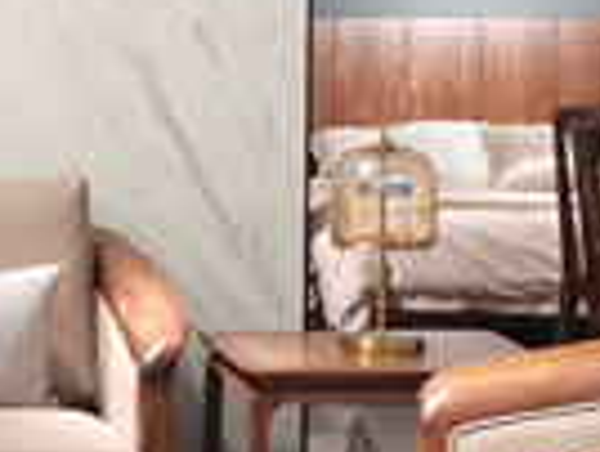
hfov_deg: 12.1
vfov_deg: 9.6
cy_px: 242
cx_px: -300
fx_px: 2691
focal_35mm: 155
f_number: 1.8
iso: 400
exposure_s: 1/100
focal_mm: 5.58
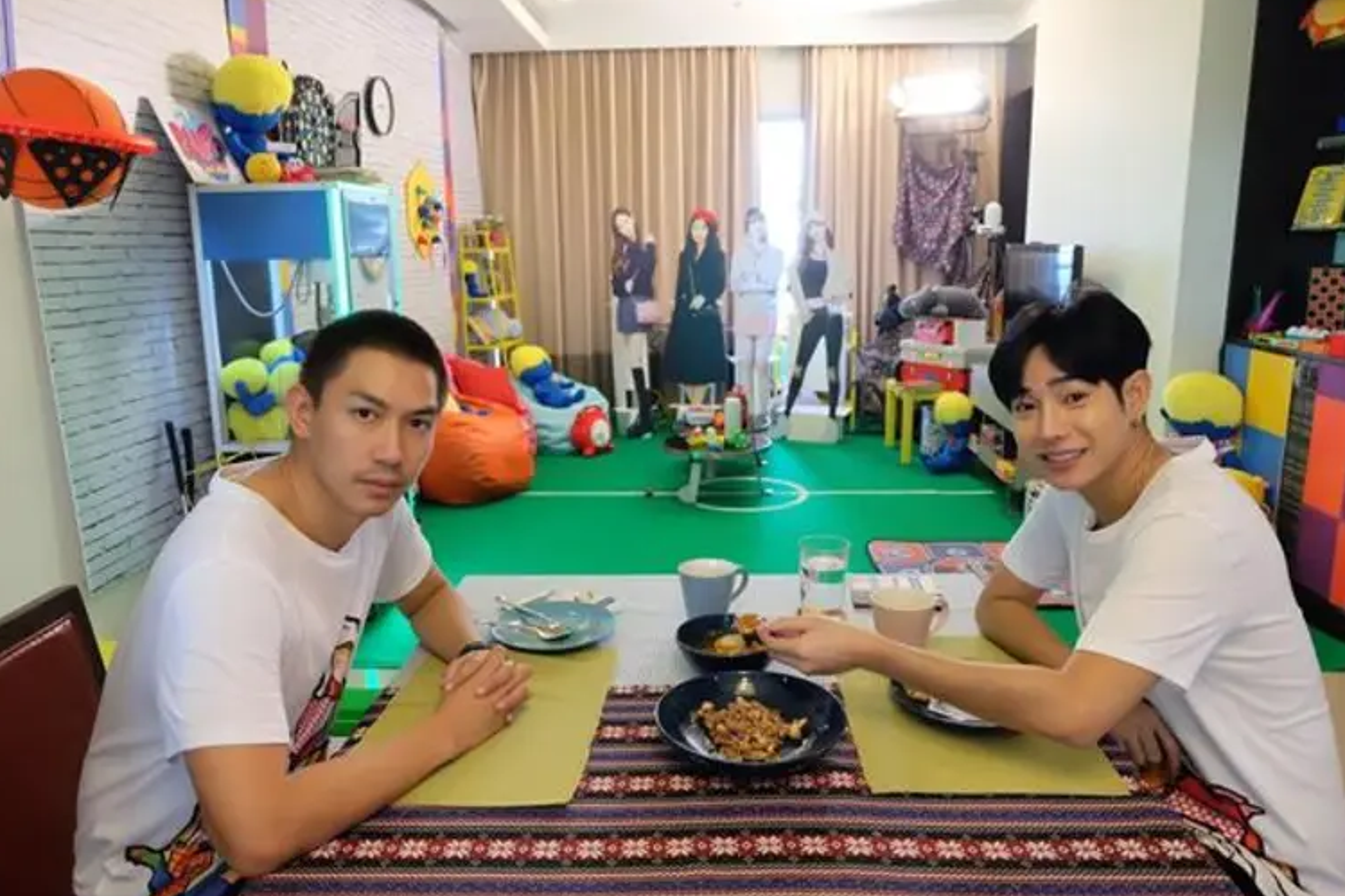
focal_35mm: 25
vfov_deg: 51.3
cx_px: 677
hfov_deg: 71.5
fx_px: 934
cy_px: 447
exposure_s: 1/30
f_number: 4
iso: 1250
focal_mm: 16
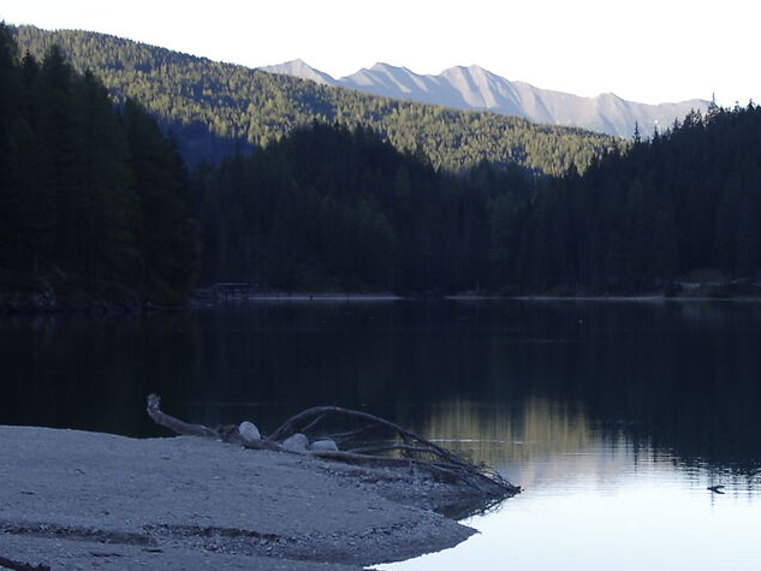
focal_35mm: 142
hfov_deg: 13.9
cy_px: 248
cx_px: 547
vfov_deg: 10.4
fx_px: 3122
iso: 100
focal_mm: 26
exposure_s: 1/125
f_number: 5
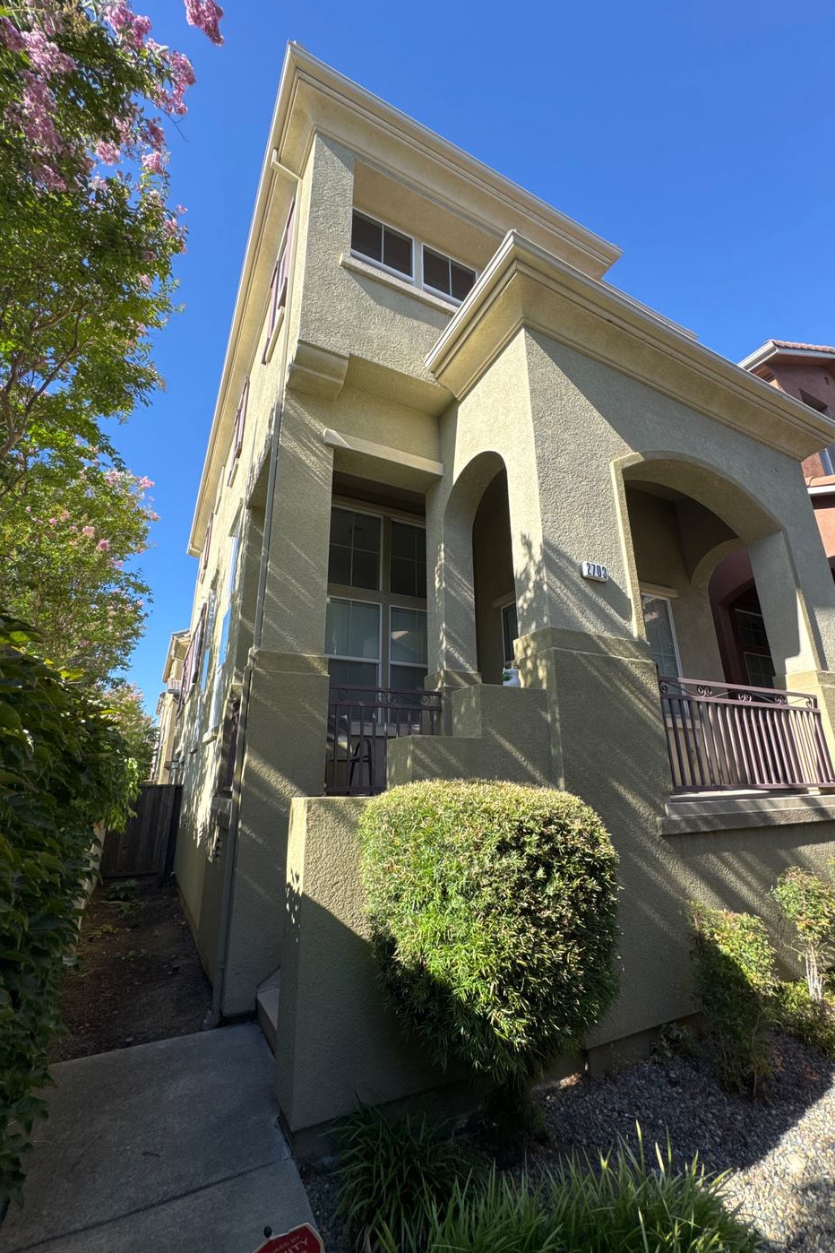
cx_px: 428
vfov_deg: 100.4
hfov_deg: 77.3
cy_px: 612
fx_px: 522
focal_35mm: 15
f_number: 2.2
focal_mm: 2.22
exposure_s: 1/488
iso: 40
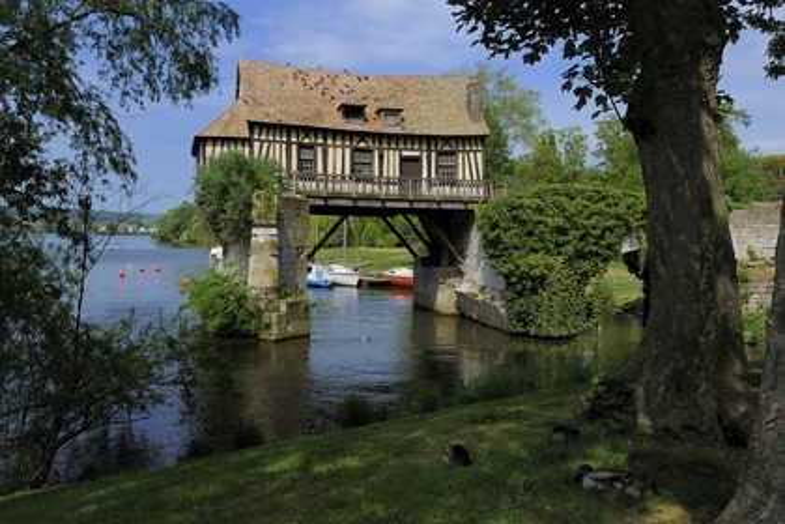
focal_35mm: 32
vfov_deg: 41.1
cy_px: 262
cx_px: 392
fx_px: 698
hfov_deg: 58.7
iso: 200
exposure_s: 1/160
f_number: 11
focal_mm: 32
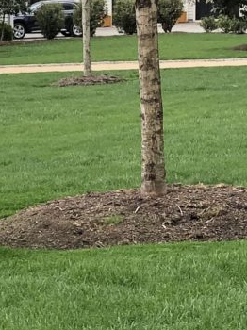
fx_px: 1562
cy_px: 366
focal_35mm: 164
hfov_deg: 8.8
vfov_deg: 11.9
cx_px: -153
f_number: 1.8
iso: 20
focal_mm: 3.99
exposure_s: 1/410
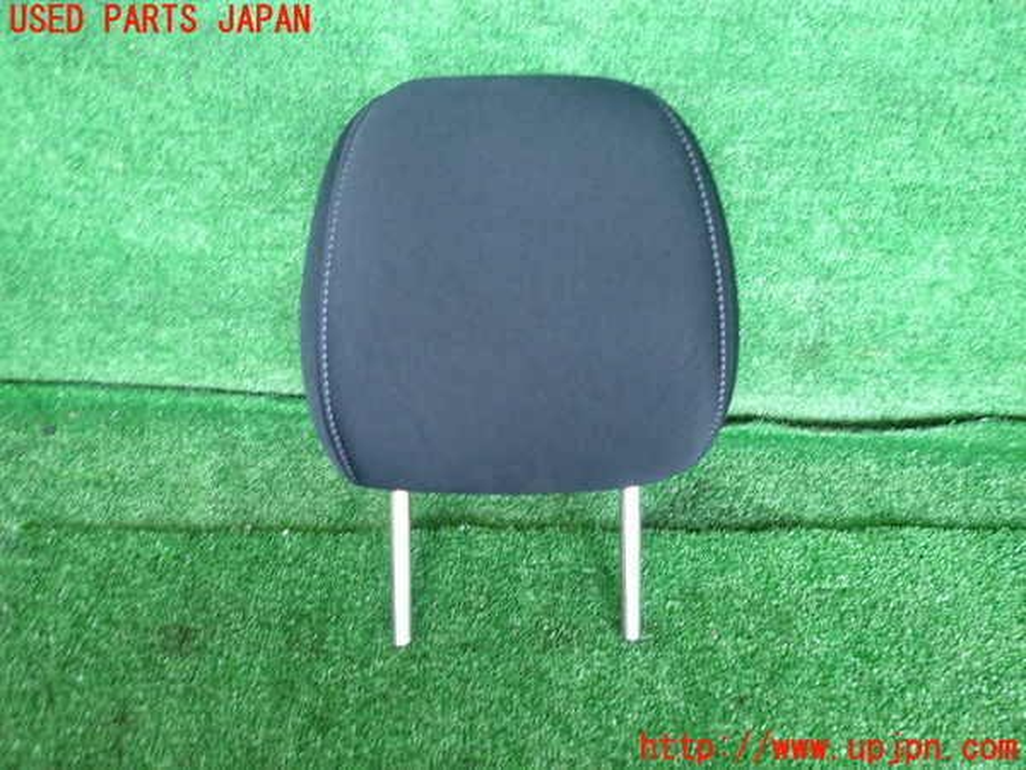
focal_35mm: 25
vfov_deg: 54.9
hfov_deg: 69.4
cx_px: 513
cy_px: 385
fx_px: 741
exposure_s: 1/50
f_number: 2
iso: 200
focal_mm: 4.5
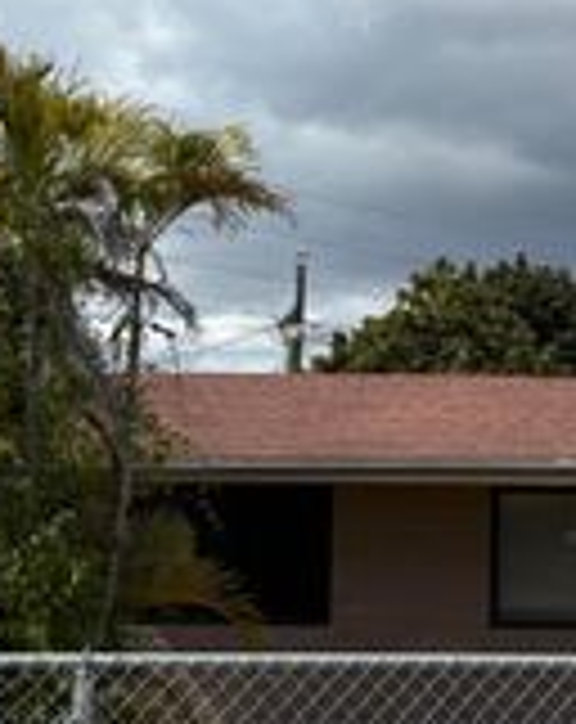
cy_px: 366
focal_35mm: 79
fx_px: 1690
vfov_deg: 24.2
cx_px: 486
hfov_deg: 19.1
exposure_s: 1/5348
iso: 50
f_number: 1.6
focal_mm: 5.96
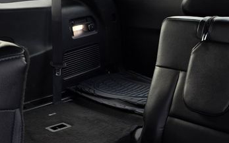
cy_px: 125
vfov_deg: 27.7
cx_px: 158
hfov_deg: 43.6
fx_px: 281
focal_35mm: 45
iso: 80
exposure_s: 1/180
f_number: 1.7
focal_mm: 6.3
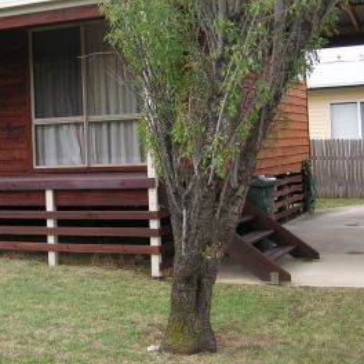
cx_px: 72
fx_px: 738
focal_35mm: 62
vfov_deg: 27.6
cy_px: 125
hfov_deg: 27.2
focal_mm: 6.1
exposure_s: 1/350
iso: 50
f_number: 2.8
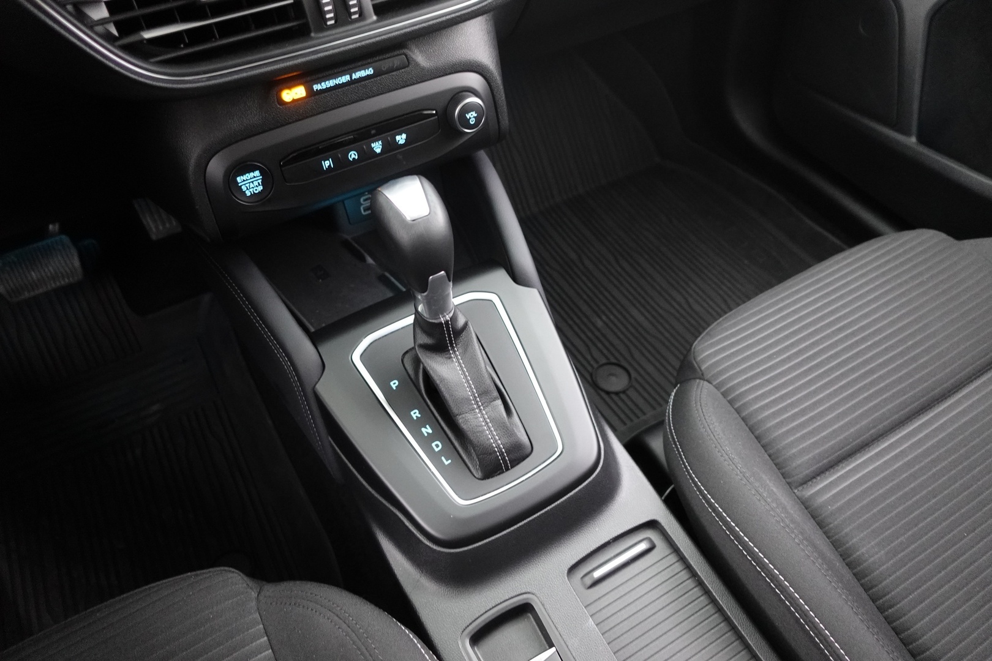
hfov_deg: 73.7
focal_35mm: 24
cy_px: 330
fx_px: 661
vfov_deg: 53.1
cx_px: 496
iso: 1600
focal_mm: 9.4
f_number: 1.8
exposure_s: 1/8
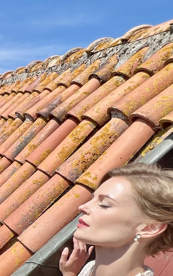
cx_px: -106
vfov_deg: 48.8
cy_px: 218
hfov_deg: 23.9
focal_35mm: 38
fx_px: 287
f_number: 1.8
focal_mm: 1.57
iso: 32
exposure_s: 1/1233
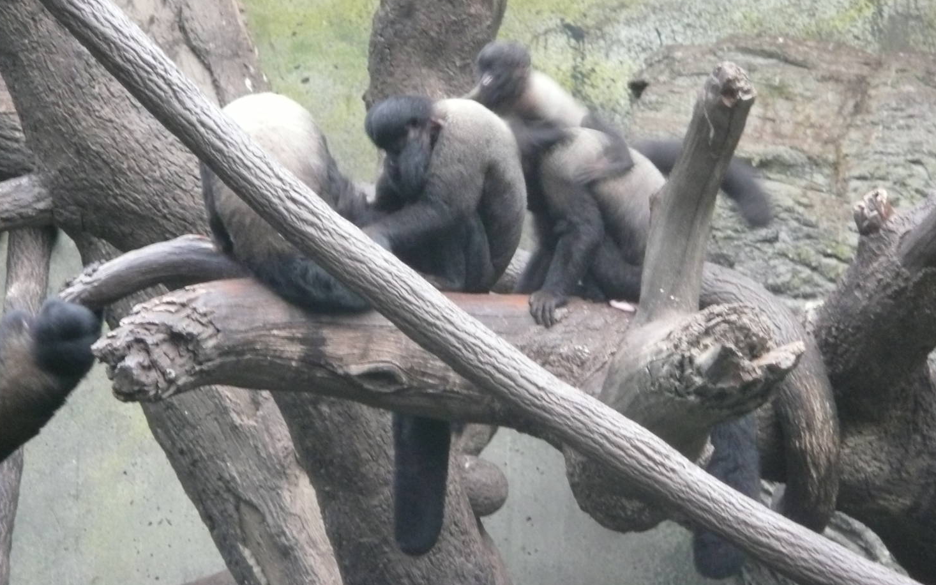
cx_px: 482
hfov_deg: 6.5
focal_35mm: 324
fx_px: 8264
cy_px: 220
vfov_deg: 4.1
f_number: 4.9
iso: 400
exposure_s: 1/15
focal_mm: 46
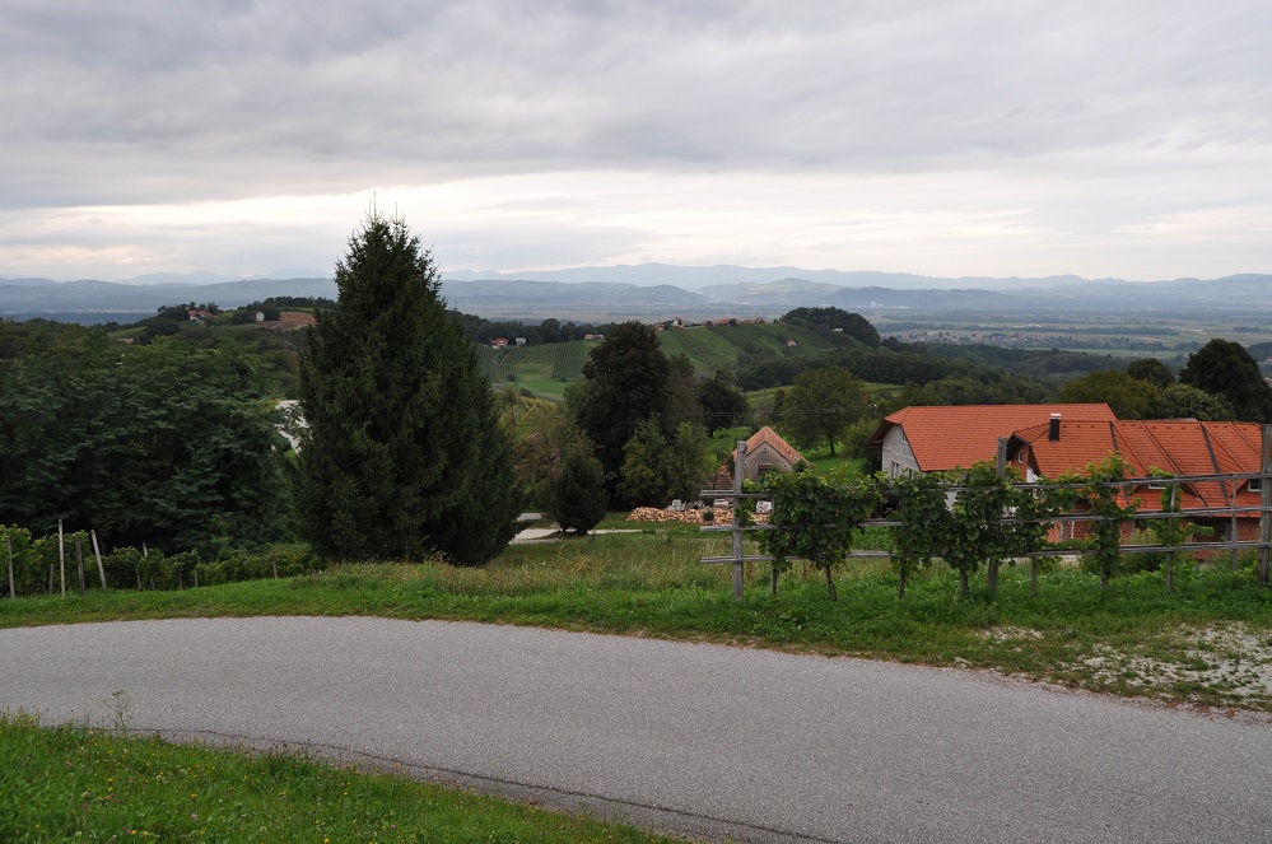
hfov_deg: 67.5
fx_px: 953
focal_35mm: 27
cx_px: 636
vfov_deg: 47.8
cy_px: 422
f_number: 6.3
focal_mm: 18
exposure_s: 1/160
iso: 500
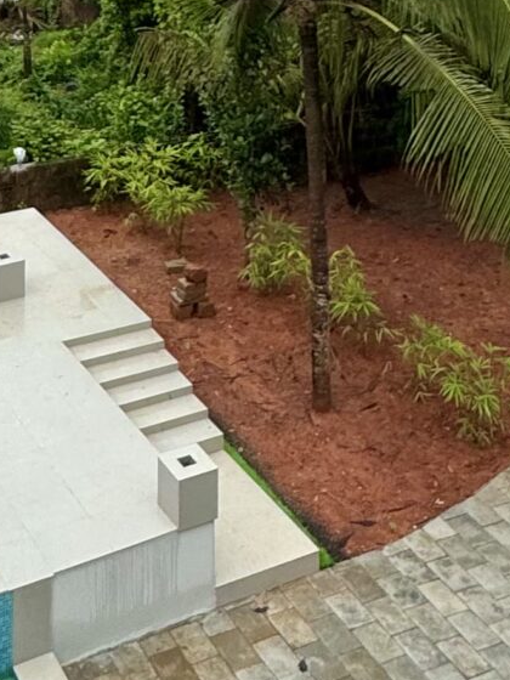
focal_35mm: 64
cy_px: -382
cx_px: 138
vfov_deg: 23.3
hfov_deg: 22.7
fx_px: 1257
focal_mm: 2.22
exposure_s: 1/1034
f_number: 2.2
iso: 40
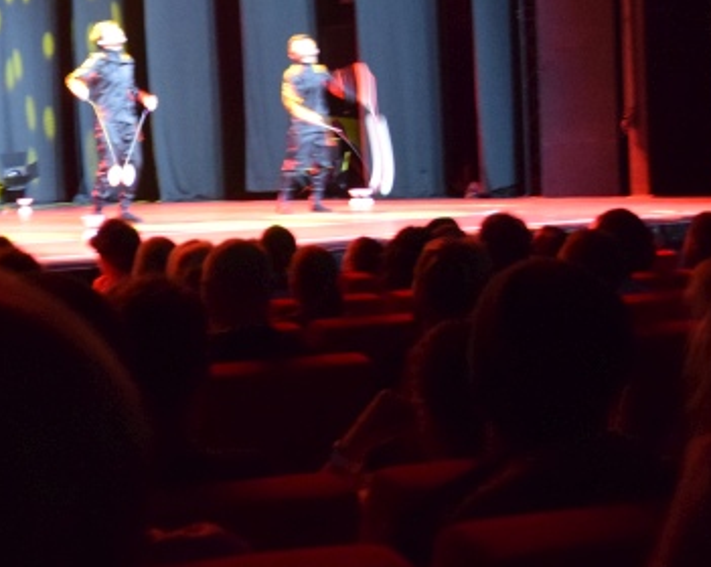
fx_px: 1815
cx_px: -8
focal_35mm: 86
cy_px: 125
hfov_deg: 21.4
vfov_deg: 17.6
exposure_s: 1/10
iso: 3200
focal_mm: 21
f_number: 3.8
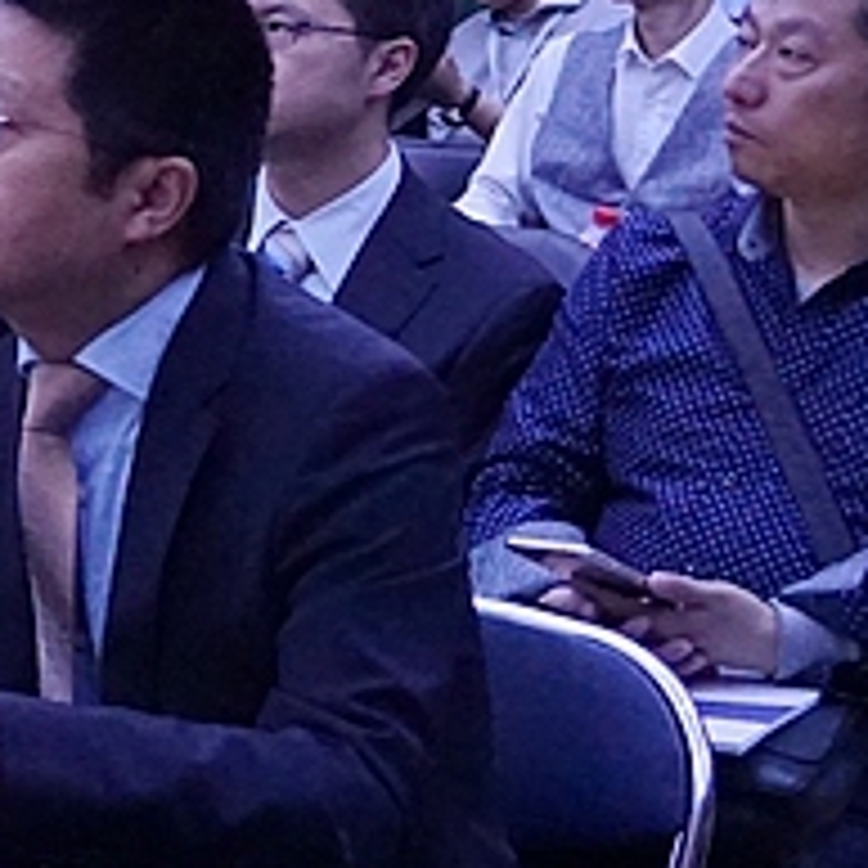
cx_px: -985
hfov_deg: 10.9
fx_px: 4057
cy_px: 31
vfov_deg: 12.1
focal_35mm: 143
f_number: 4.5
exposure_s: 1/160
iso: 3200
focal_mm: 24
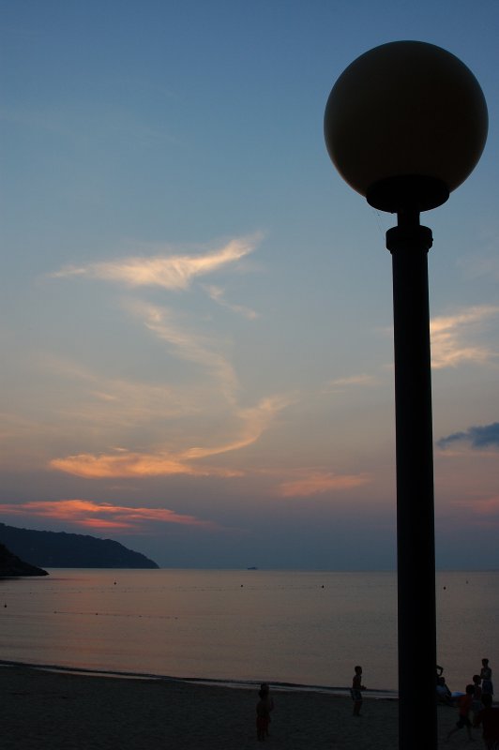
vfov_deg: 46.4
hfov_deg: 31.8
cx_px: 250
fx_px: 875
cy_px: 375
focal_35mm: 42
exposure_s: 1/160
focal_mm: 28
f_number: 8
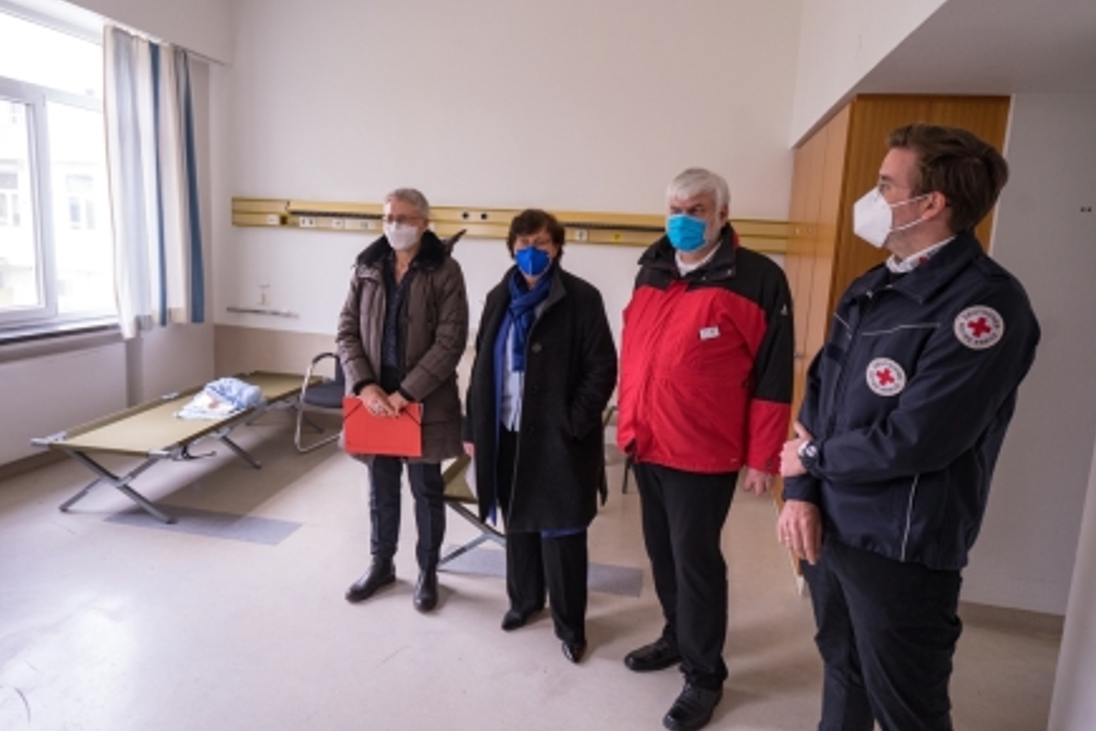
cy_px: 337
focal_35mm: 22
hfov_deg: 78.6
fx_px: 670
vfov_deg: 57.2
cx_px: 556
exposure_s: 1/60
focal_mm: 20
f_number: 4
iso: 800
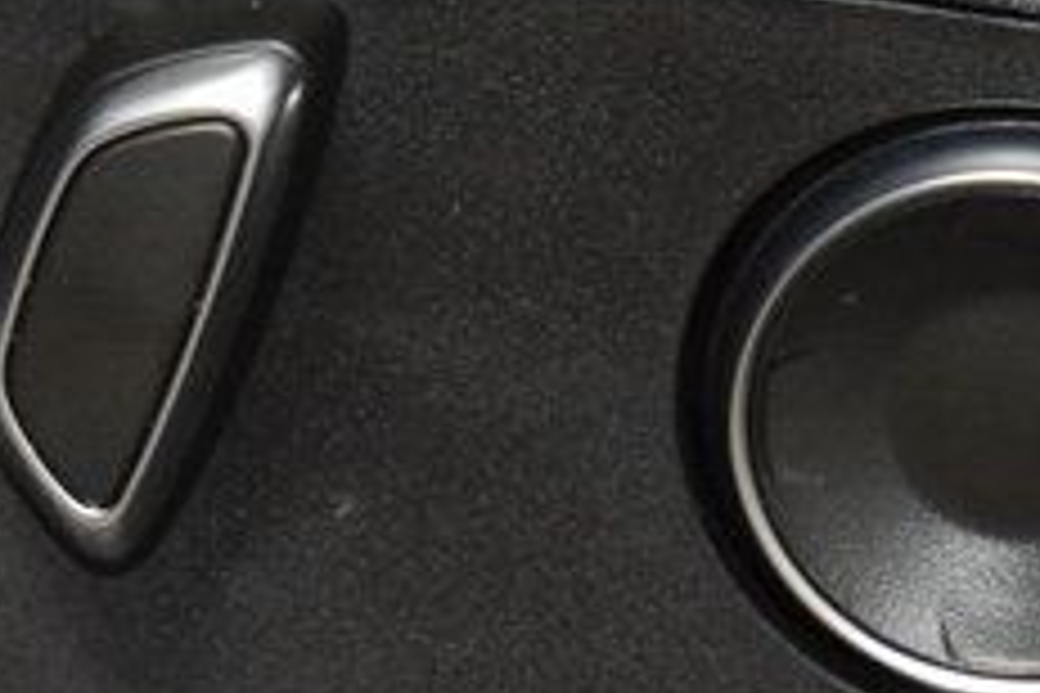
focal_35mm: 465
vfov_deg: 3.0
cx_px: 36
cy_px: 272
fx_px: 13432
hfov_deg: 4.4
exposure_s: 1/80
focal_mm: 70
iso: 3200
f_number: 4.5
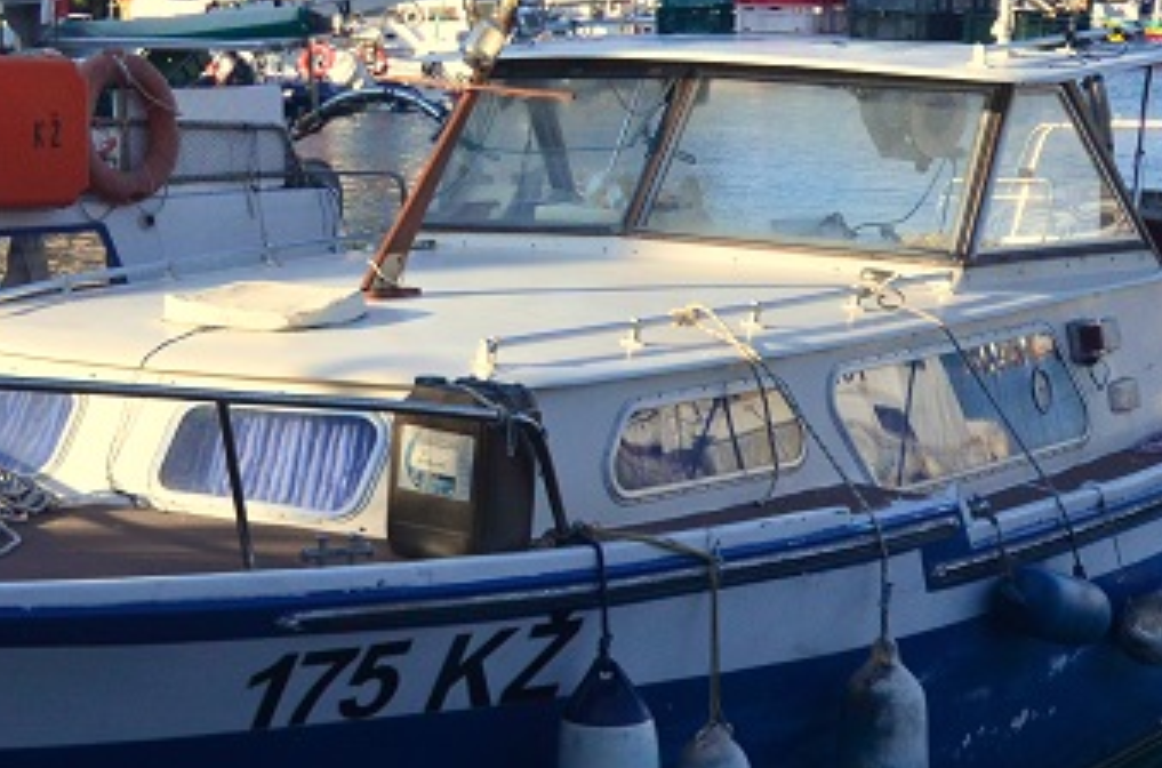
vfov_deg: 12.8
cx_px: 81
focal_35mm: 106
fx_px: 3412
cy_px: 207
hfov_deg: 18.9
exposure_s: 1/3200
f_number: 4
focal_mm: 24
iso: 640
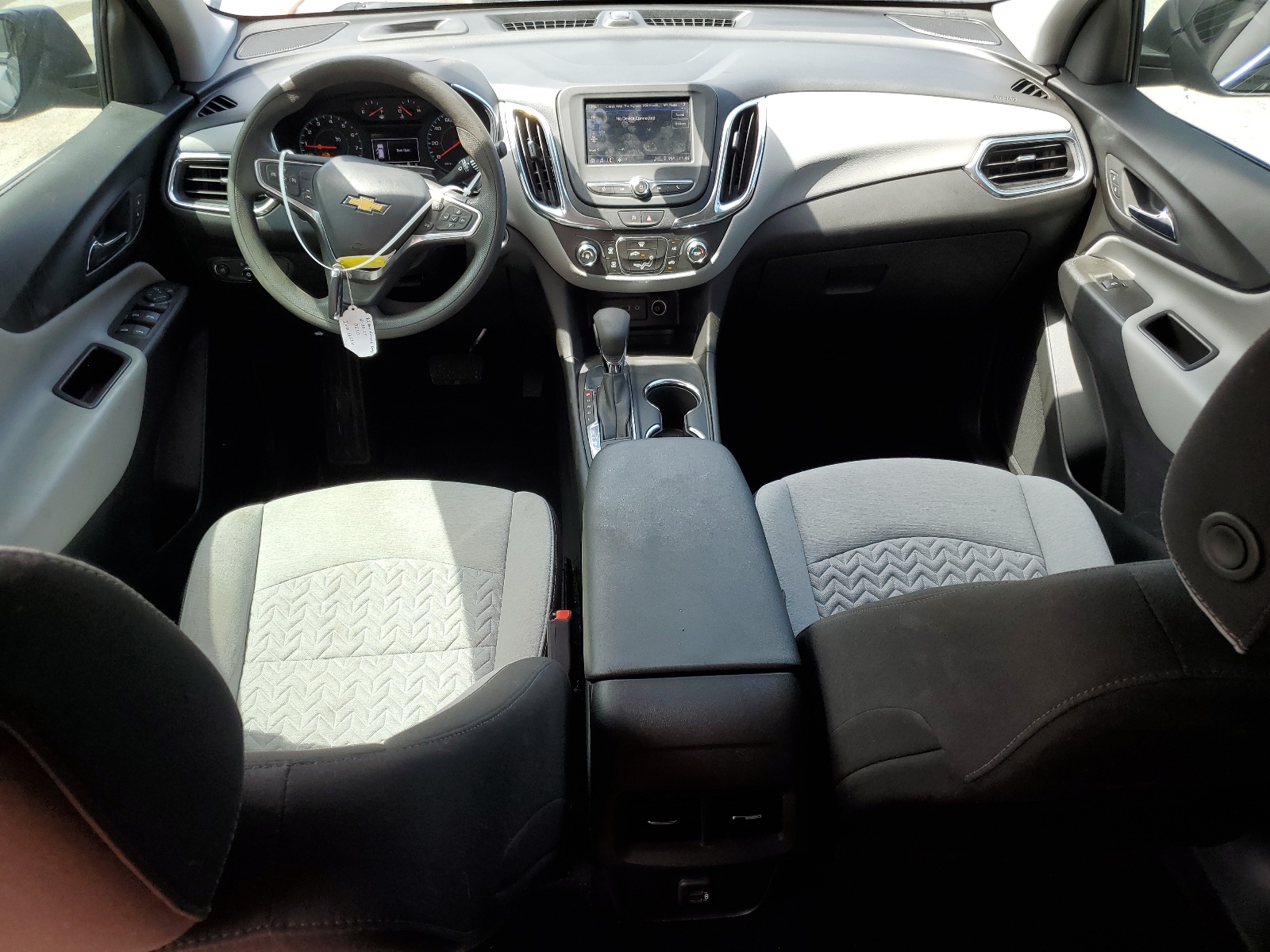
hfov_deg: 67.3
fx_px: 954
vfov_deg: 53.1
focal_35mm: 26
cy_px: 476
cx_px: 635
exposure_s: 1/256
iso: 50
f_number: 1.5
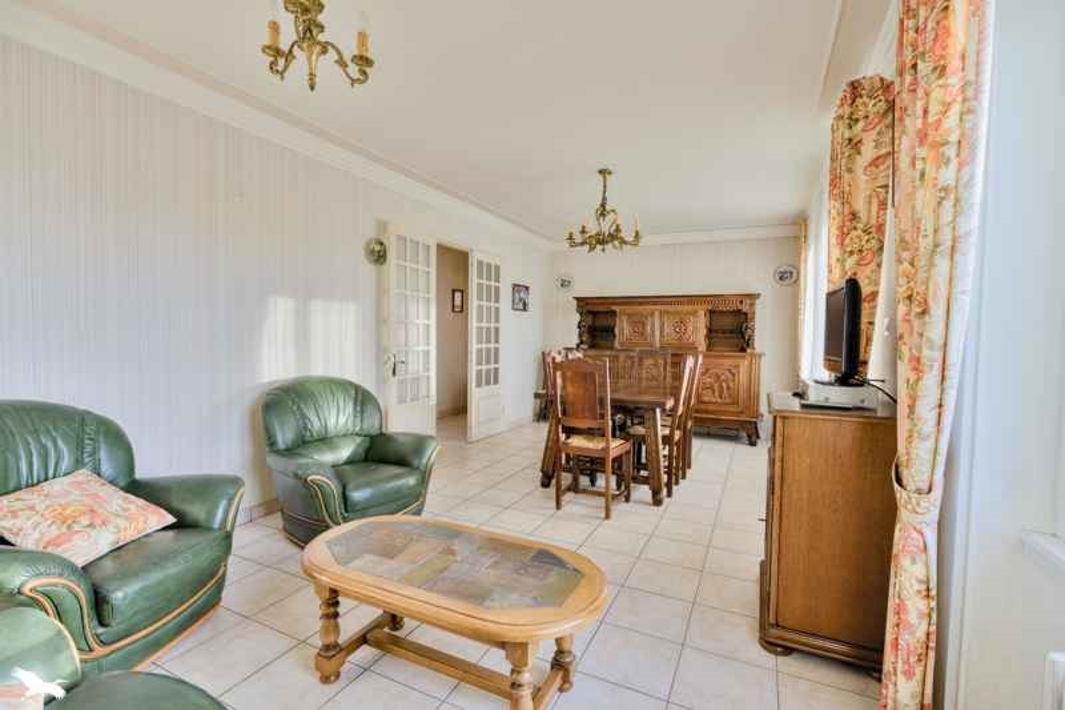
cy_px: 355
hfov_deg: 96.7
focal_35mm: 16
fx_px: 473
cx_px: 532
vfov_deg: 73.7
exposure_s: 1/400
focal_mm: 16
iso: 800
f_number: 8
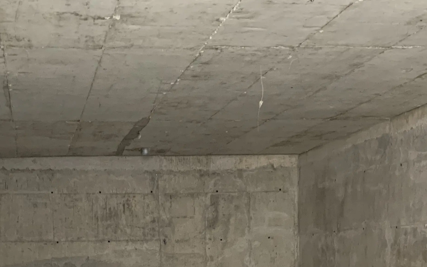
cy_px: 331
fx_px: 698
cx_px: 172
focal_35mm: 60
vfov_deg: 20.1
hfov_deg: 33.9
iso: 250
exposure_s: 1/33
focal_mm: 4.25
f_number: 1.8
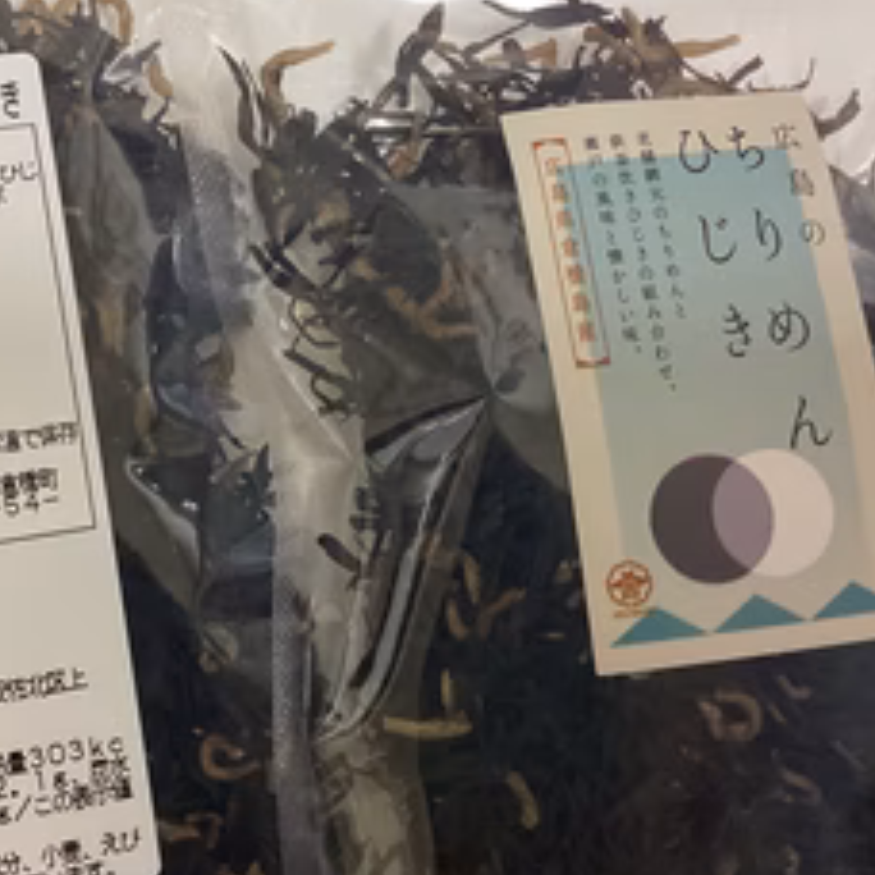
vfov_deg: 35.4
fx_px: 1373
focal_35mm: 48
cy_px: 426
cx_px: 265
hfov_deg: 34.9
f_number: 2.4
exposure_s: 1/60
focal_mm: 3.3
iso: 250
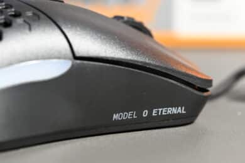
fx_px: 715
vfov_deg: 13.0
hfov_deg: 19.5
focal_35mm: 105
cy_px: 82
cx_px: 122
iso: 8000
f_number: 13
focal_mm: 105
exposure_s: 1/80
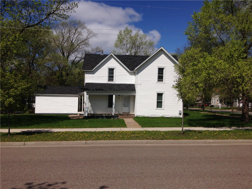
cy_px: 94
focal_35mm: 33
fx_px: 240
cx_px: 126
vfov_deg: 42.9
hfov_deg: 55.4
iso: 50
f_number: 2.4
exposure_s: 1/4184
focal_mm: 4.12
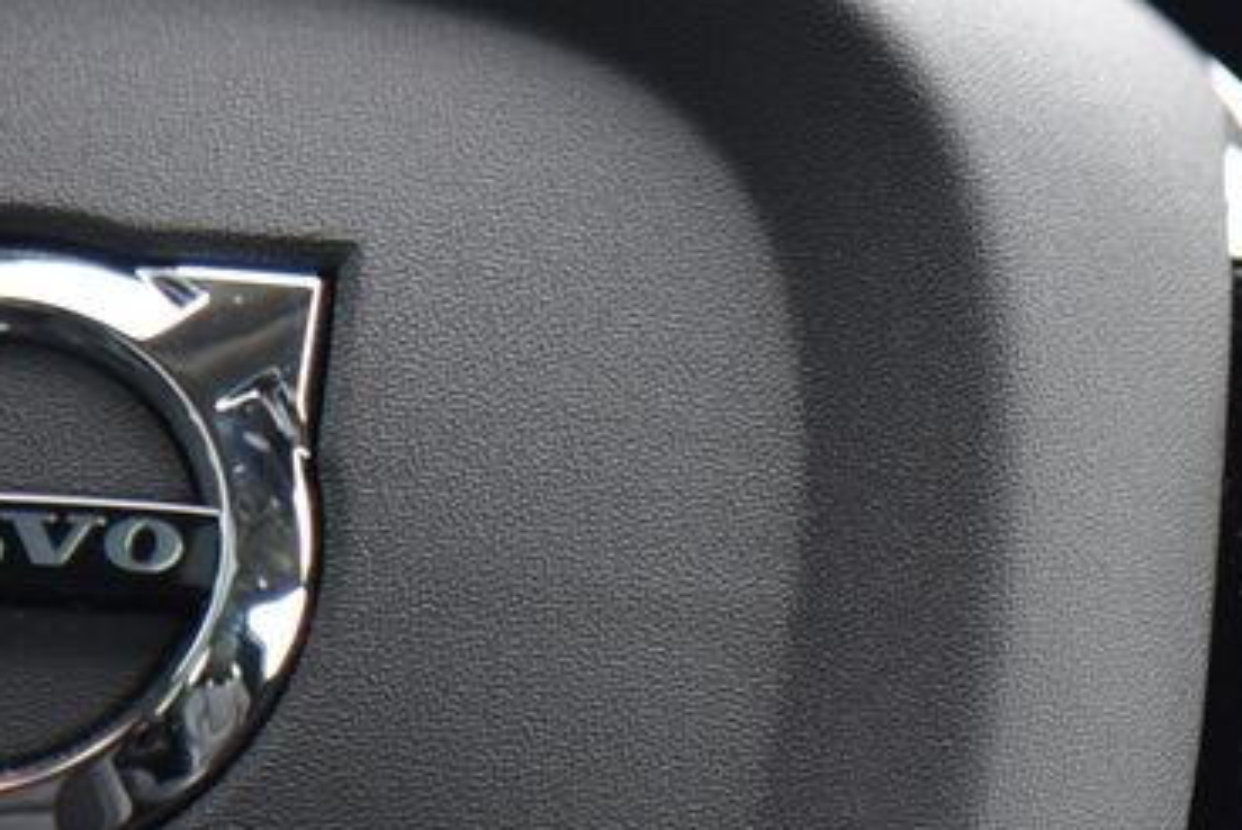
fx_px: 11532
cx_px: 1563
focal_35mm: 334
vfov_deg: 4.1
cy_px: 665
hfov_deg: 6.1
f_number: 4
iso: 500
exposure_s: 1/50
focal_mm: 120
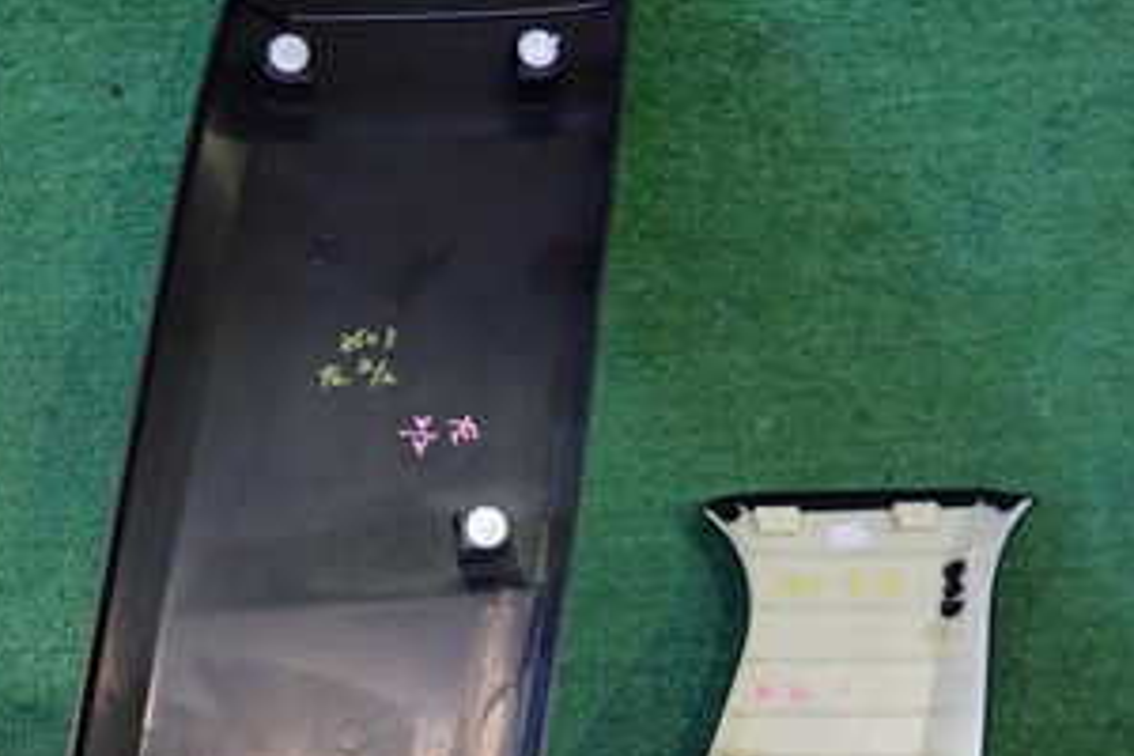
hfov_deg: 38.2
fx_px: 1638
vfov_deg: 25.0
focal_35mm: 52
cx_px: 533
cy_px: 722
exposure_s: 1/30
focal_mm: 4.5
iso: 800
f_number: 2
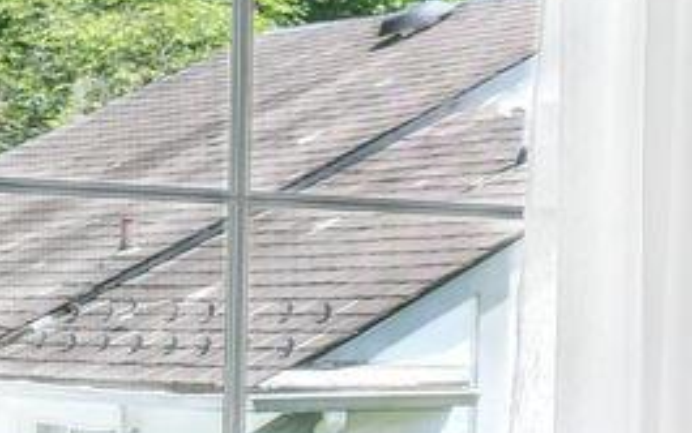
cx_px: 2029
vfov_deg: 14.0
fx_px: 1755
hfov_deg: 11.8
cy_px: 336
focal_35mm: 93
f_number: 8
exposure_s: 1/15
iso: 400
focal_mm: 14
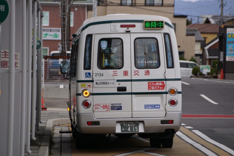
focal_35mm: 225
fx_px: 1463
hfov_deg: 9.1
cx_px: 117
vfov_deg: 6.1
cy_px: 78
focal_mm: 150
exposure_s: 1/250
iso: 125
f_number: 5.6
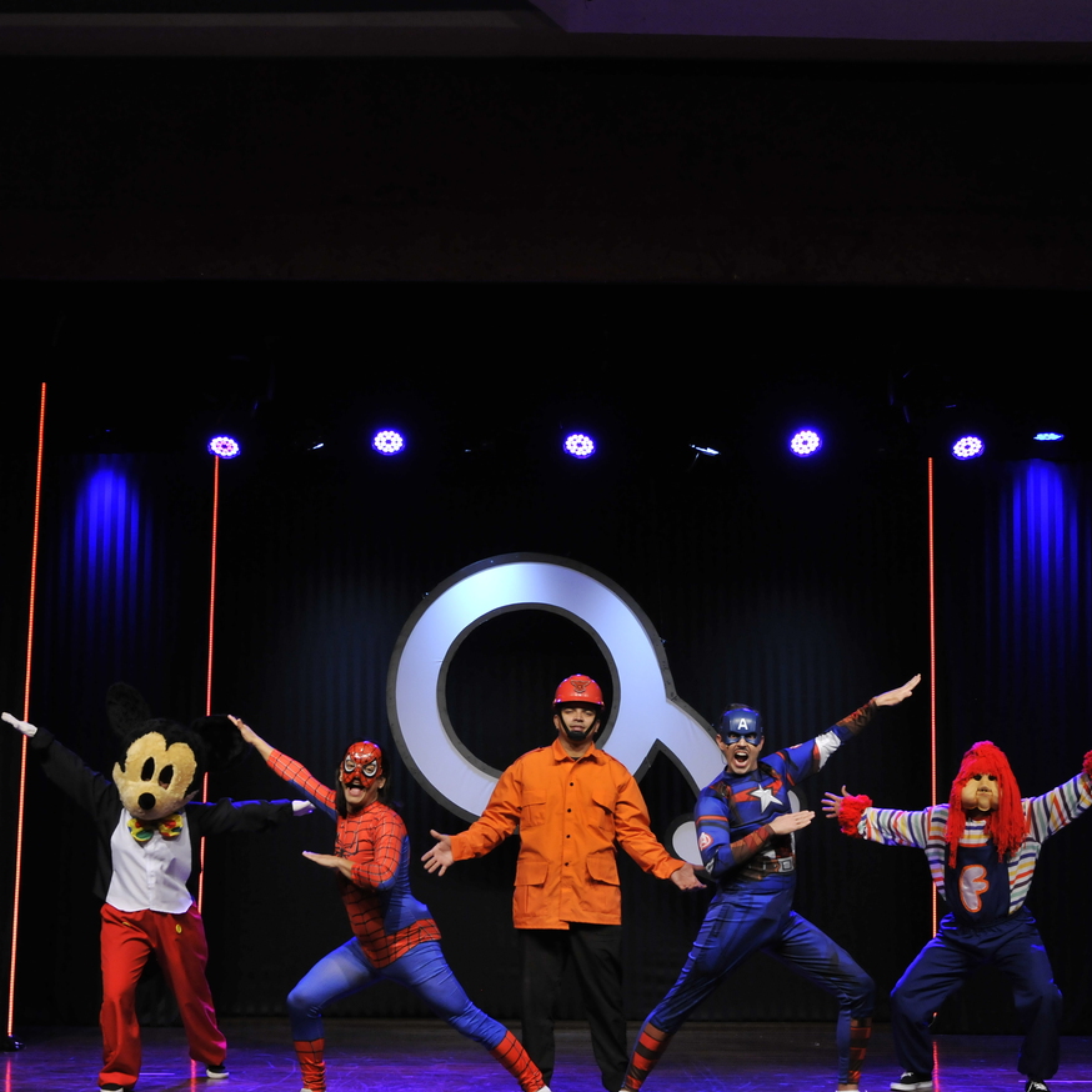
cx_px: 566
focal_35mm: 50
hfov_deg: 34.0
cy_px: 623
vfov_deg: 34.0
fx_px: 1785
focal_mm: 34
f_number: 5
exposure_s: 1/200
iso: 1250
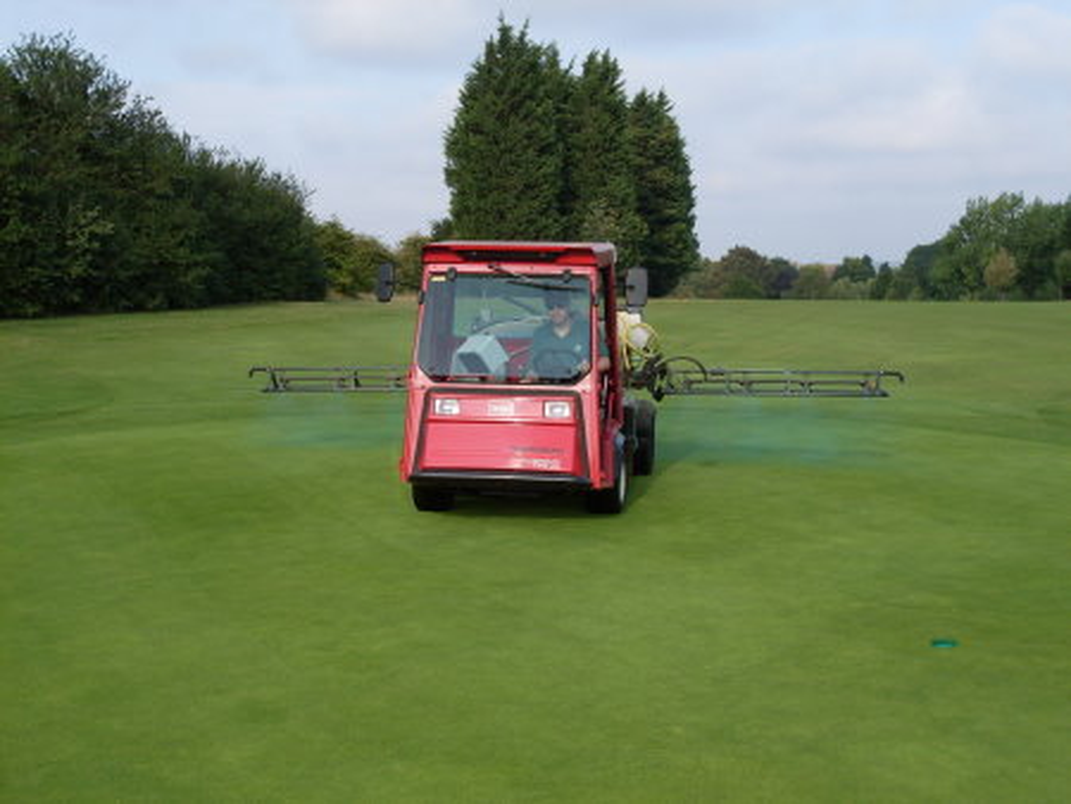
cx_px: 536
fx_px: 1857
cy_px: 402
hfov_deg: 32.2
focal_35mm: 60
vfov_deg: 24.4
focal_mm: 9.9
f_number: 3.4
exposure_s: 1/750
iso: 80
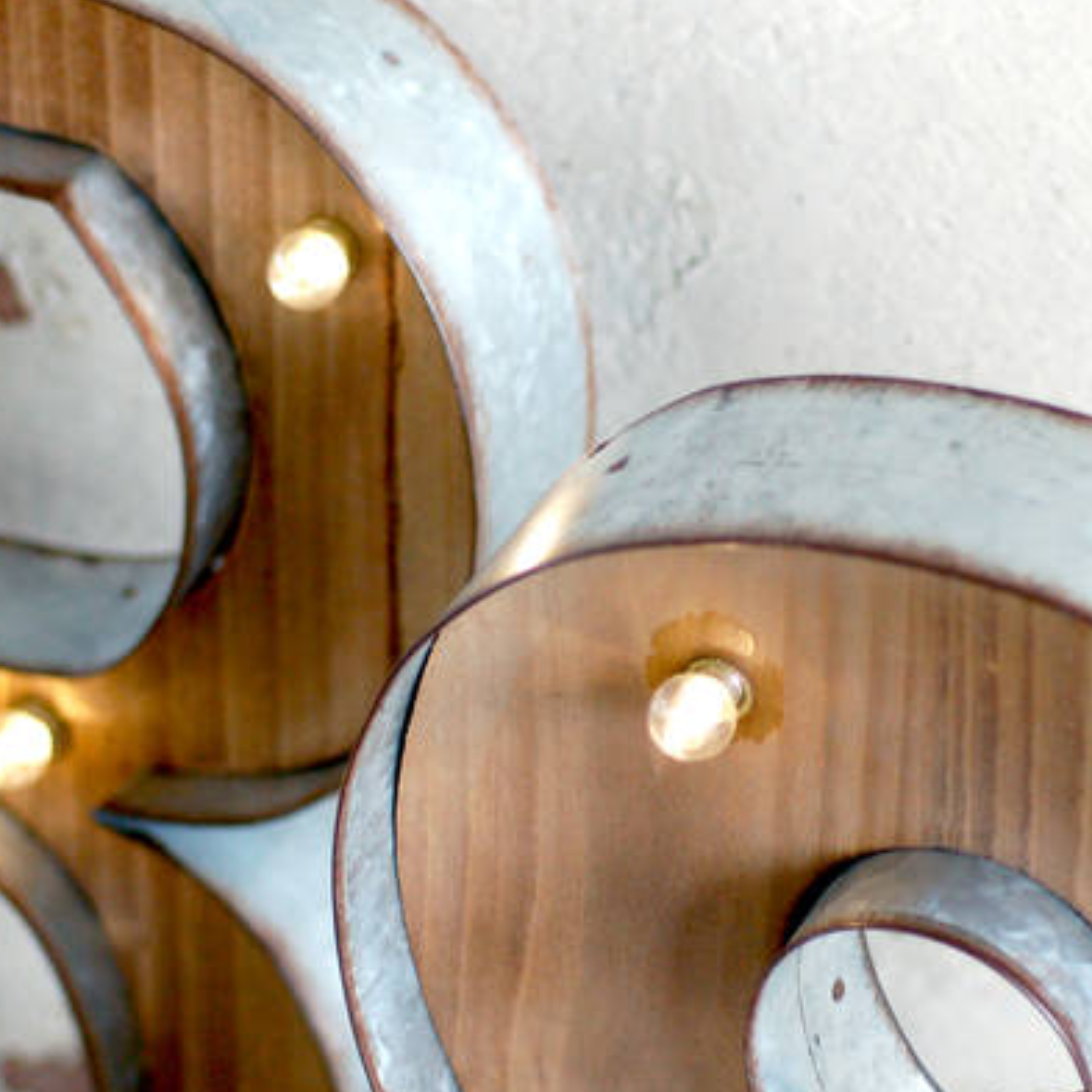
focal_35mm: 175
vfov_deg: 10.0
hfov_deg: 10.0
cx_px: 500
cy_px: 508
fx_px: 6246
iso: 800
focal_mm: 60
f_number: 2.8
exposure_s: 1/200
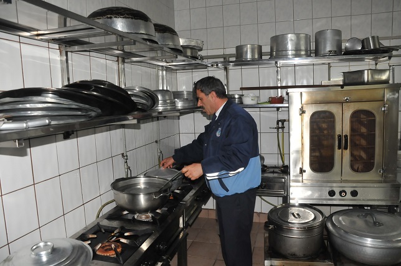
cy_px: 133
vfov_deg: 47.8
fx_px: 300
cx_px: 200
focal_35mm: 27
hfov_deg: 67.4
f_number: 5
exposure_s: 1/60
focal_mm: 18
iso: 800
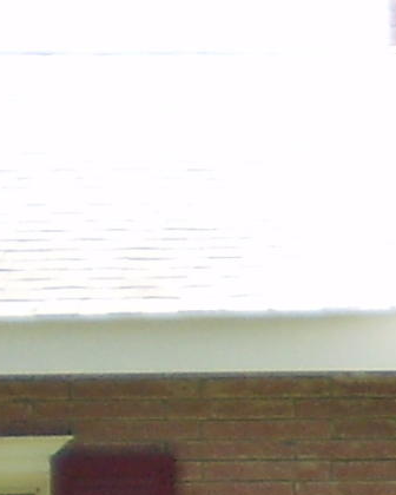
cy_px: 524
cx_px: 1493
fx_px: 4292
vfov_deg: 6.6
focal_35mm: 293
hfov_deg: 4.8
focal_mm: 7.4
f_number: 3.5
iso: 64
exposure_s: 1/200
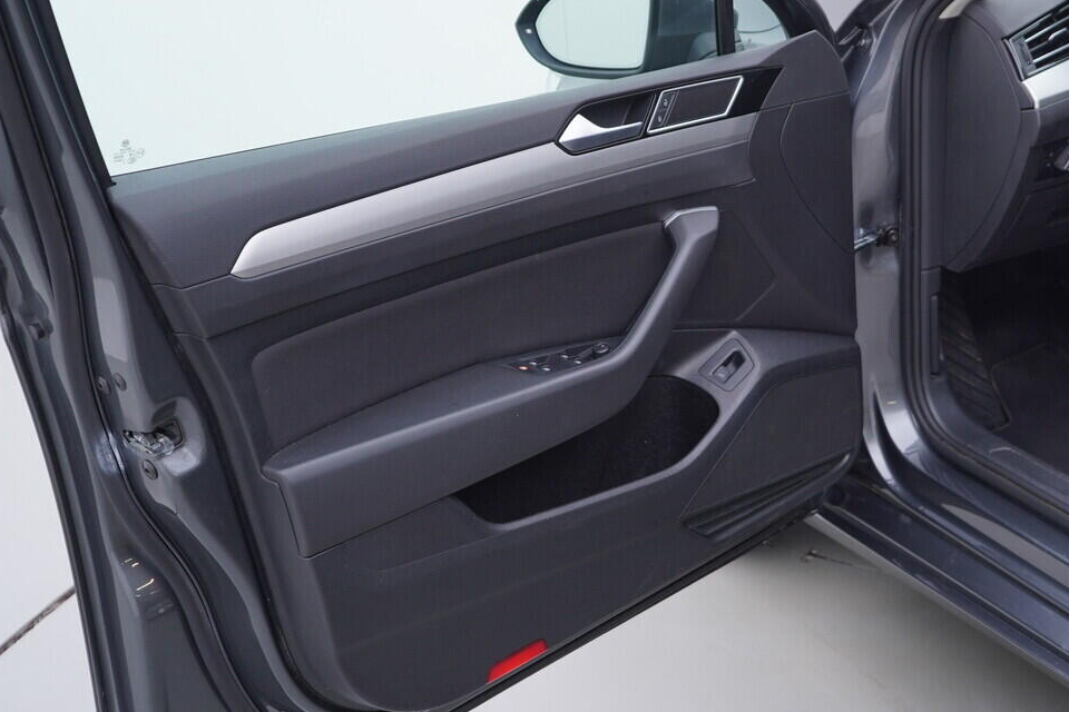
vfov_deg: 24.9
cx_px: 787
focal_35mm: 54
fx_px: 1603
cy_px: 220
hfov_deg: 36.1
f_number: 3.2
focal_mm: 24
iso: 125
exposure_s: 1/50
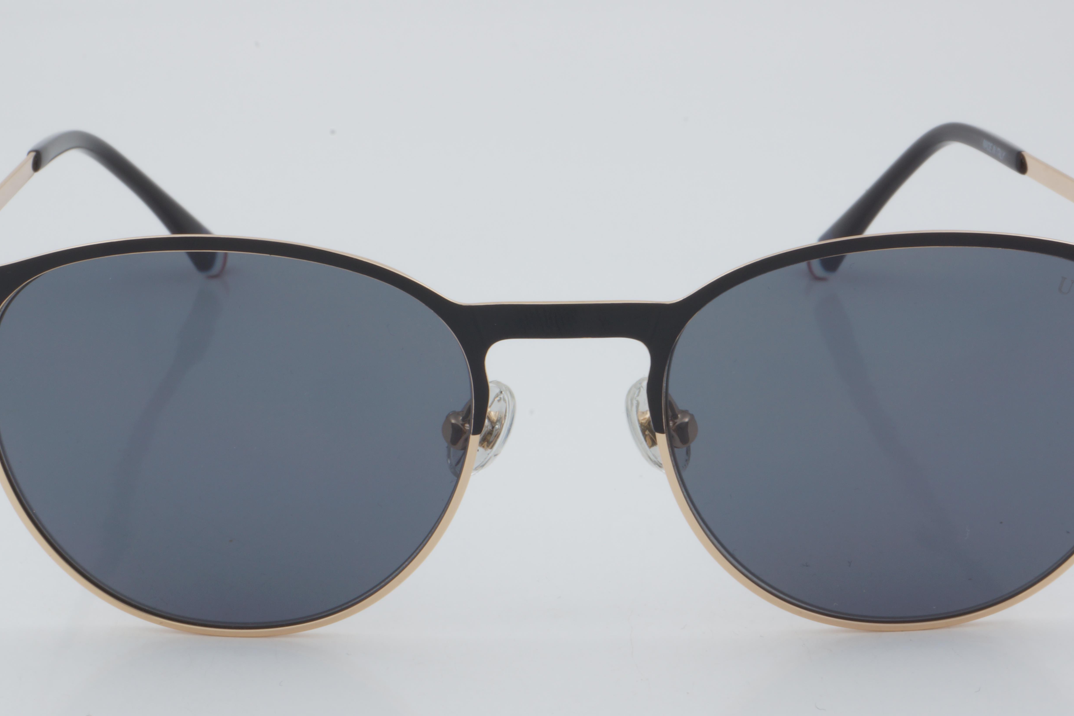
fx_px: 3001
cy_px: 377
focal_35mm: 101
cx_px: 573
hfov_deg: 20.3
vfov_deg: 13.6
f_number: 32
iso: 100
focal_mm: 55
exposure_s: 1/3
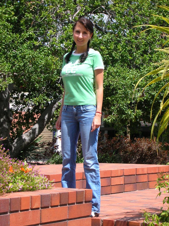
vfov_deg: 18.7
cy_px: 113
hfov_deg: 14.1
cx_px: 84
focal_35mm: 105
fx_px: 685
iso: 50
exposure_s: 1/210
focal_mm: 17.4
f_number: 4.9
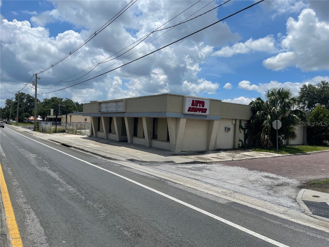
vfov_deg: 53.1
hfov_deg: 67.3
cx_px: 164
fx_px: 247
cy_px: 124
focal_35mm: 26
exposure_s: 1/7407
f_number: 1.6
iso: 32
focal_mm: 5.1
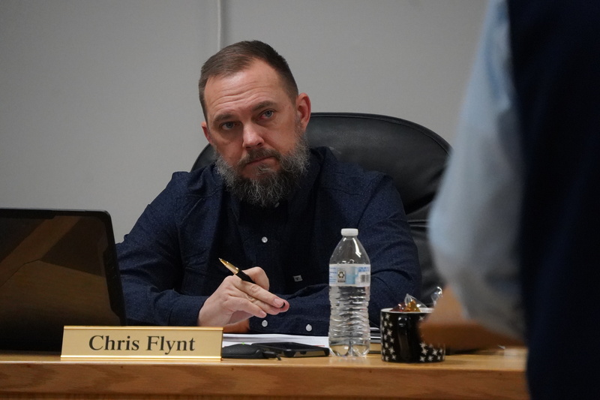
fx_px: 4565
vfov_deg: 5.0
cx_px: 300
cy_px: 200
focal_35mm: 274
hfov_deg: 7.5
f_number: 6.3
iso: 10000
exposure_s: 1/500
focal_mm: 183
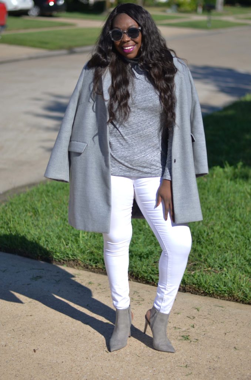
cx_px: 126
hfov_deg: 18.1
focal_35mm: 75
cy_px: 190
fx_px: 788
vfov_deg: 27.0
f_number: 1.8
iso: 100
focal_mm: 50
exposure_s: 1/4000
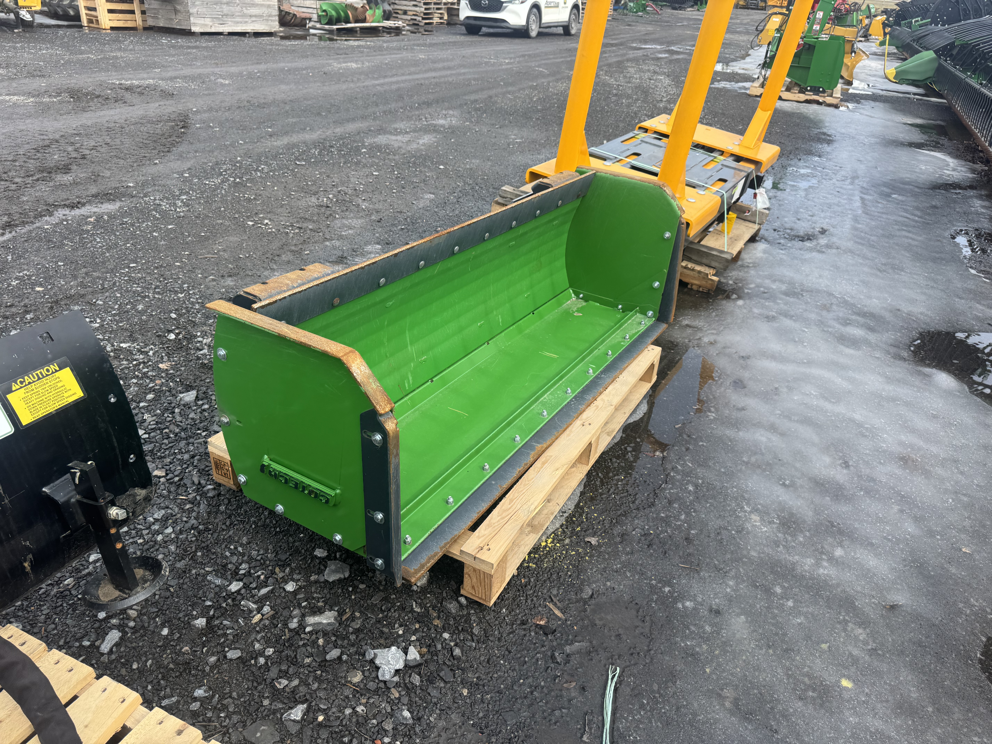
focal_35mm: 24
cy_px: 372
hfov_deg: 71.6
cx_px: 496
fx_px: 688
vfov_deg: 56.8
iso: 80
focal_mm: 6.76
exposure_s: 1/1311
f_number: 1.78
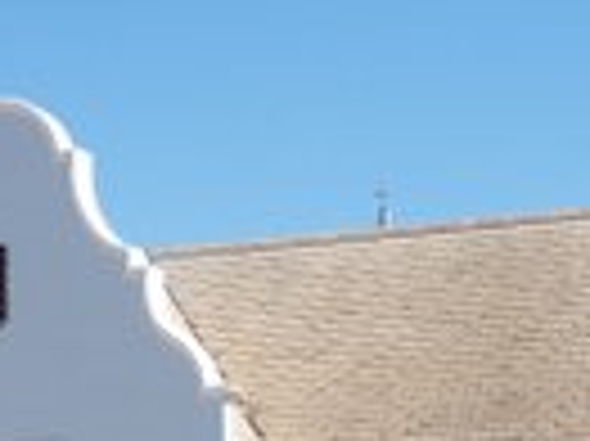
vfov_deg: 9.6
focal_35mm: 154
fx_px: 2622
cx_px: 50
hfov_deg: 12.7
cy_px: 333
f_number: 4
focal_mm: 9
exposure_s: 1/800
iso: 100
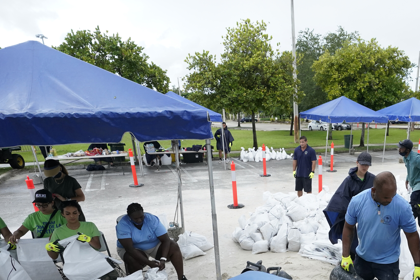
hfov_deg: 60.0
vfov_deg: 41.7
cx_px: 317
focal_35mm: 29
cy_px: 247
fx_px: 338
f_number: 6.3
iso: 2000
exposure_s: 1/1250
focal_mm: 16
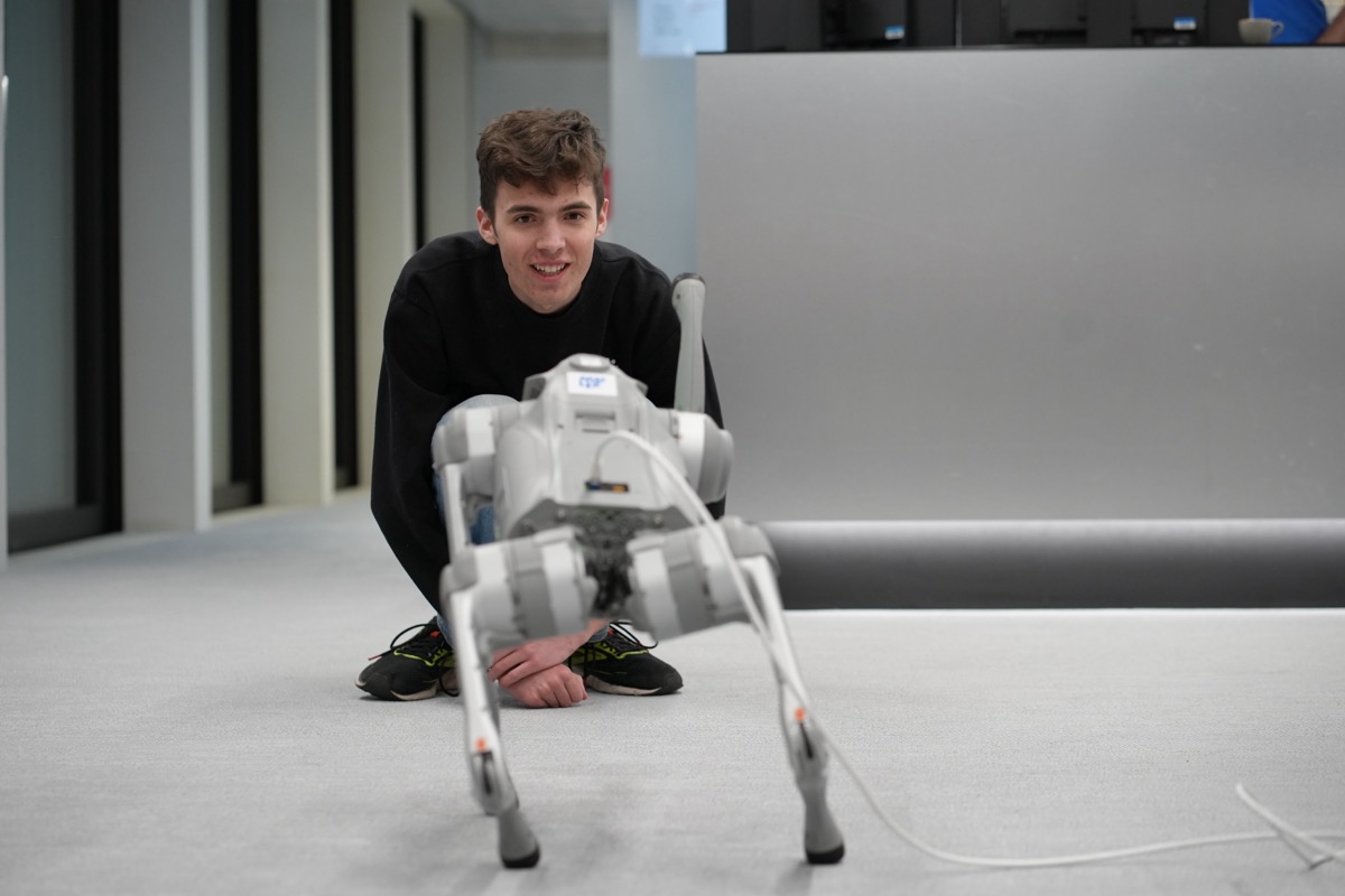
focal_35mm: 85
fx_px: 3175
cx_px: 672
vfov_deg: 16.1
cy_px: 448
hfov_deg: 23.9
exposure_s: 1/160
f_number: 4
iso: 2000
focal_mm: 85
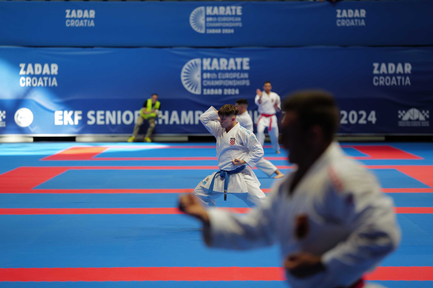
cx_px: 216
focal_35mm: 135
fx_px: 1623
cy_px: 144
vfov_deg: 10.1
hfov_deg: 15.2
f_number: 2.8
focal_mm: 135
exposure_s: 1/500
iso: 640
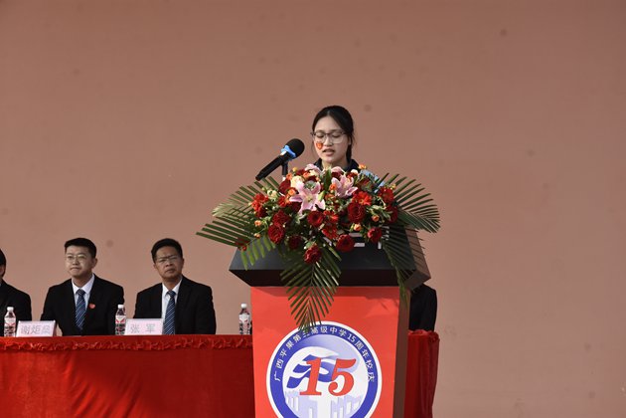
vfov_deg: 12.2
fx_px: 1956
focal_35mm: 112
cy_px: 209
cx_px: 313
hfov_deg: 18.2
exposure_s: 1/400
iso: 640
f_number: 10
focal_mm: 75
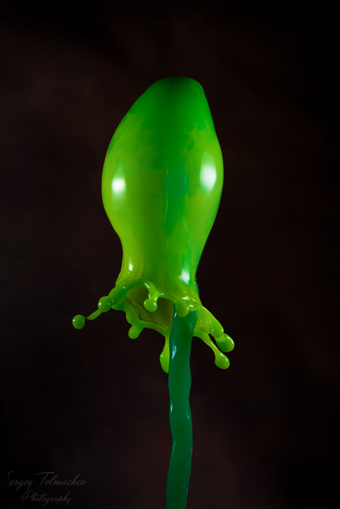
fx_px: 1486
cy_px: 254
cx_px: 170
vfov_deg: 19.4
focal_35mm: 105
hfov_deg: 13.1
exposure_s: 1/320
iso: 100
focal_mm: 105
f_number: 16
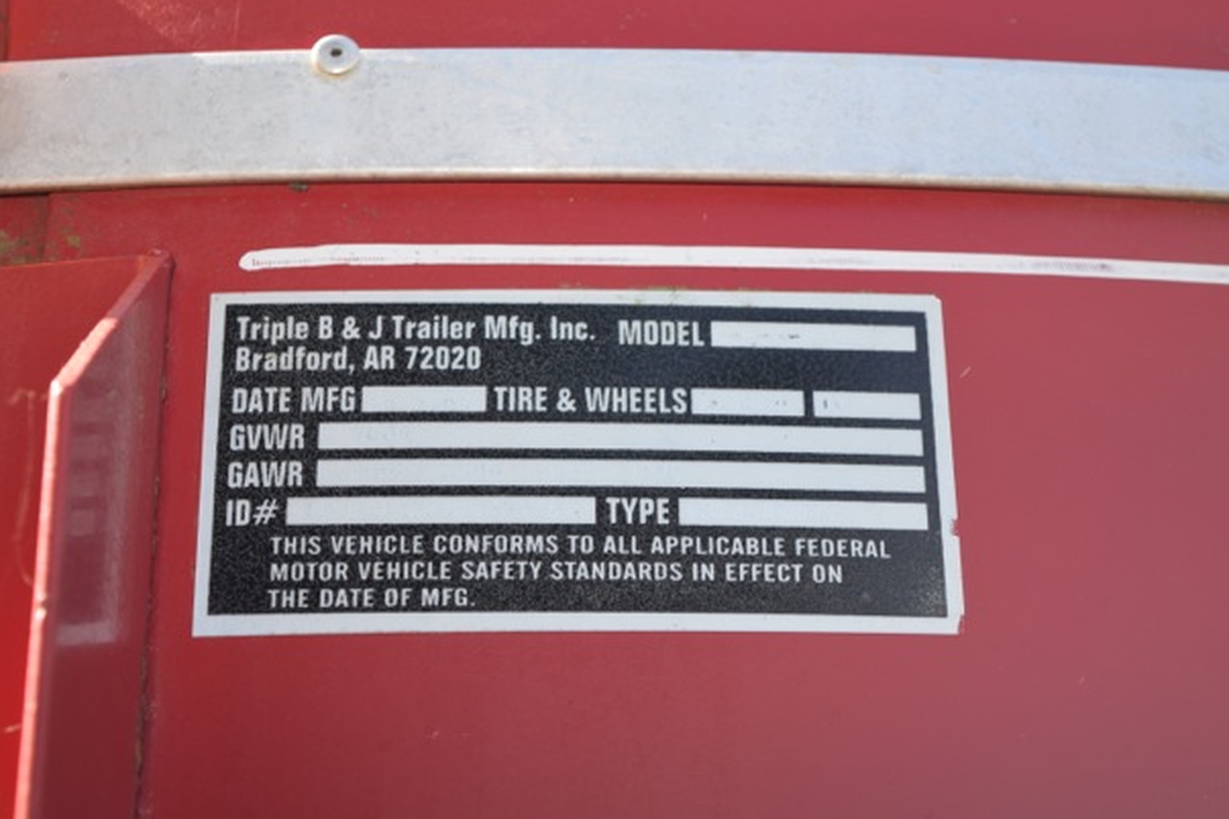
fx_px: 2988
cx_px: 634
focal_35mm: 88
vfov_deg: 15.6
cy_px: 411
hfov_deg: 23.2
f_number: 5.6
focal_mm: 55
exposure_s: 1/100
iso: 100
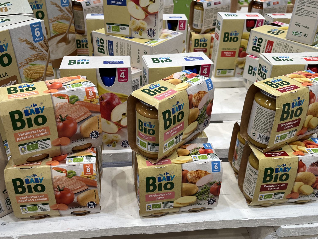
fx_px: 303
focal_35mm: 33
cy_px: 126
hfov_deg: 55.3
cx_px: 162
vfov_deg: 42.9
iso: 100
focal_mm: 5.1
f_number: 1.6
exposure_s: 1/113
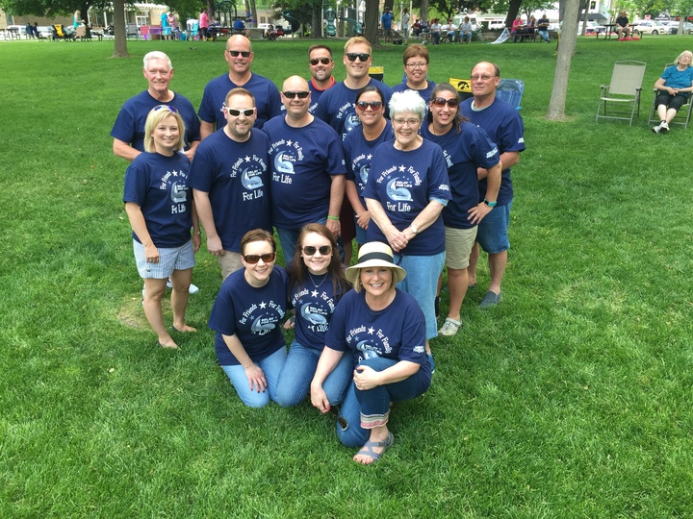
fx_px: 581
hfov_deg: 61.7
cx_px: 346
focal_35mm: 29
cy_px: 260
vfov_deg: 48.2
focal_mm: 4.15
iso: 32
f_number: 2.2
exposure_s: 1/120
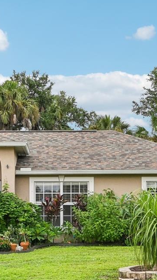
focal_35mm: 70
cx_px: 25
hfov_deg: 17.0
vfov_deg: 30.1
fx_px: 518
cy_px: 150
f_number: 8
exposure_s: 1/1000
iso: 400
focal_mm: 27
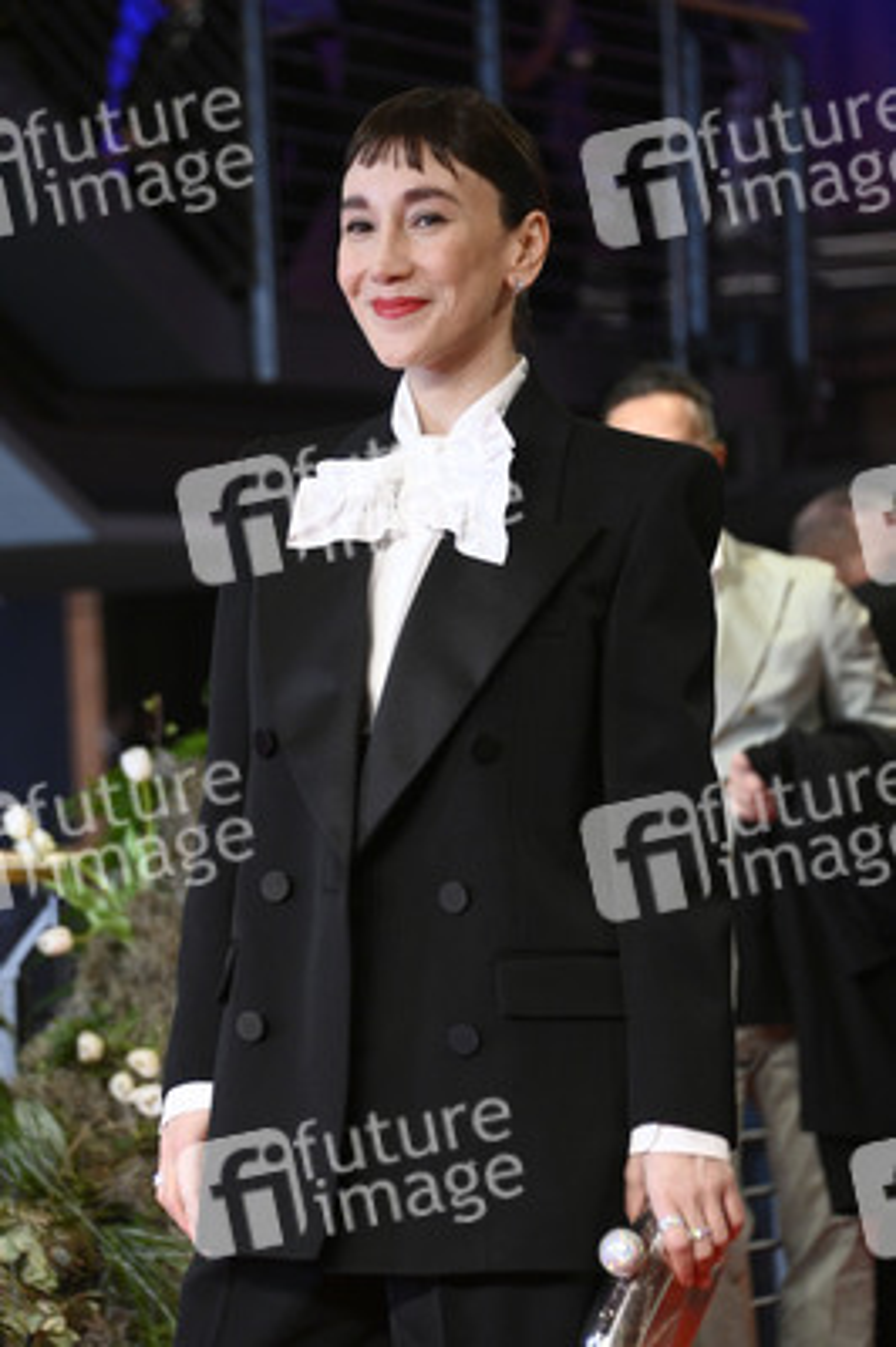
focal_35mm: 135
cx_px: 448
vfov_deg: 15.2
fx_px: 5048
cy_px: 674
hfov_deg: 10.1
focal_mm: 135
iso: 5000
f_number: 5.6
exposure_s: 1/250
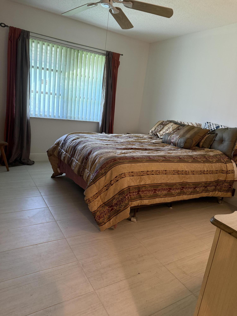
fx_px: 219
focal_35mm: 24
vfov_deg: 71.6
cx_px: 118
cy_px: 158
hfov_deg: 56.8
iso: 320
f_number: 1.78
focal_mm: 6.76
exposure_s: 1/60
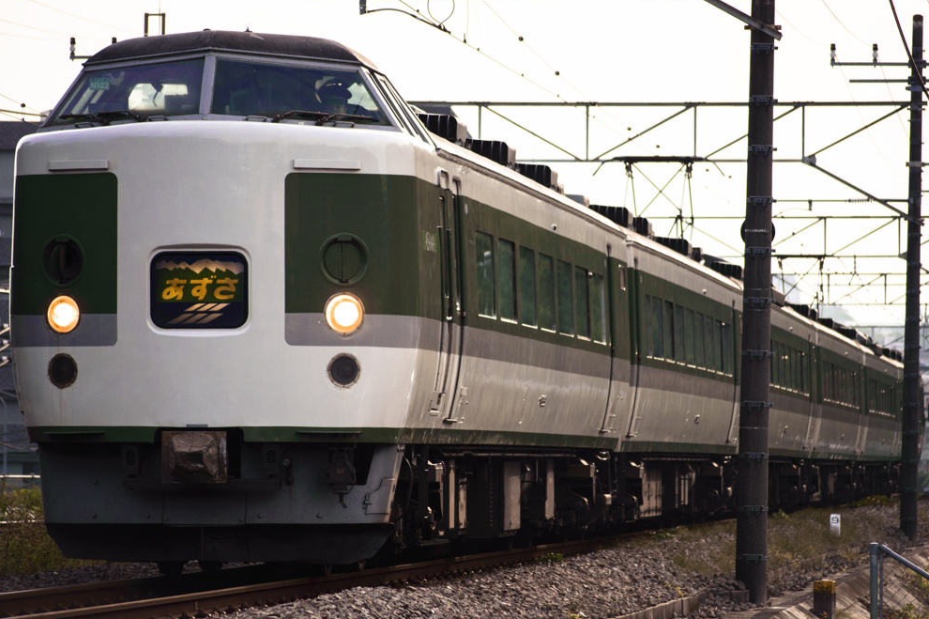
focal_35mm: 210
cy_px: 315
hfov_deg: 9.8
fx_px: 5404
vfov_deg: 6.5
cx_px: 470
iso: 400
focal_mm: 135
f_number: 5
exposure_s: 1/640
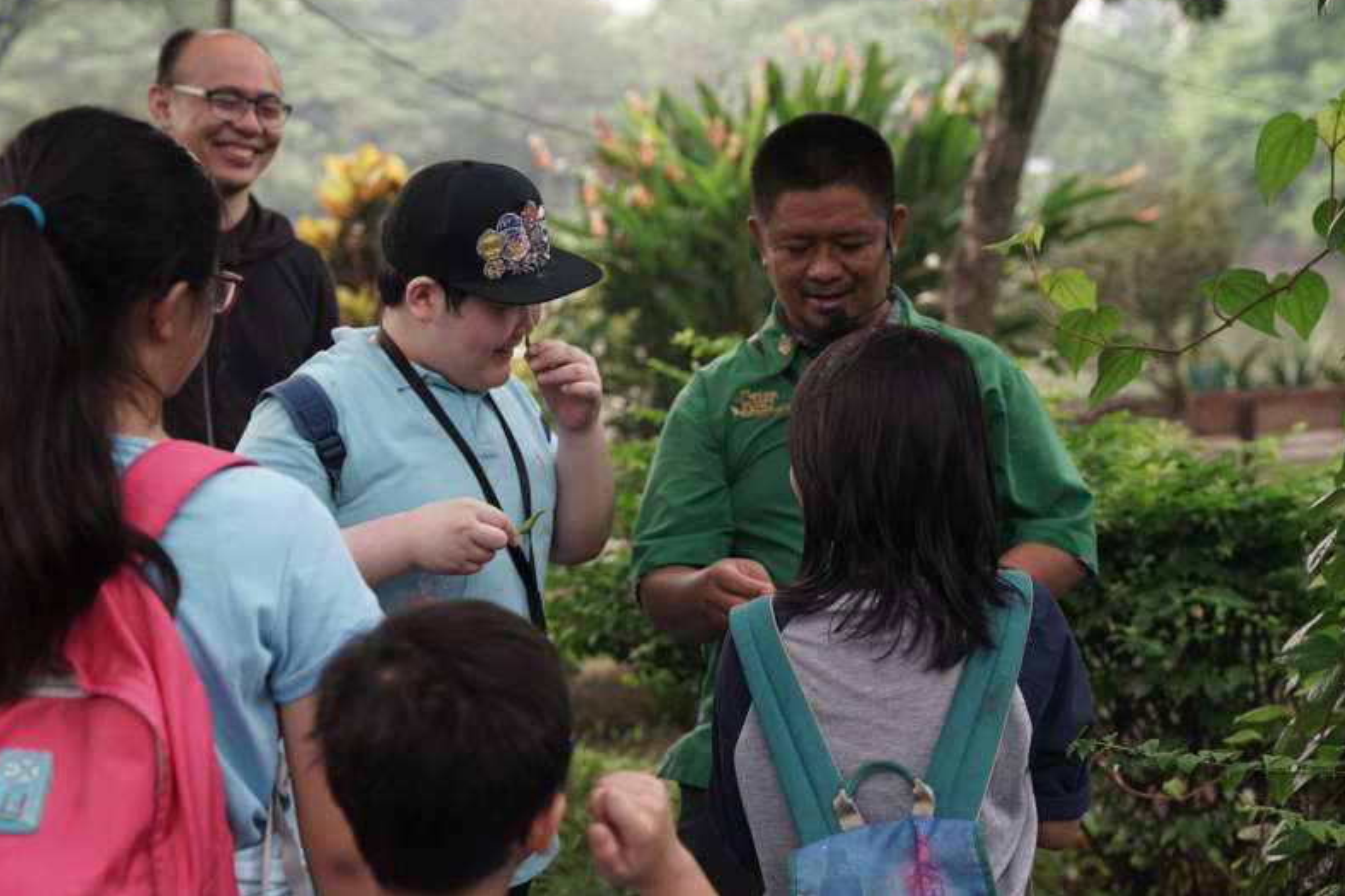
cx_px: 667
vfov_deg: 21.2
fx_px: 2390
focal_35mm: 64
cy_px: 443
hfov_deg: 31.4
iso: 3200
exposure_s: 1/200
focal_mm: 63
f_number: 4
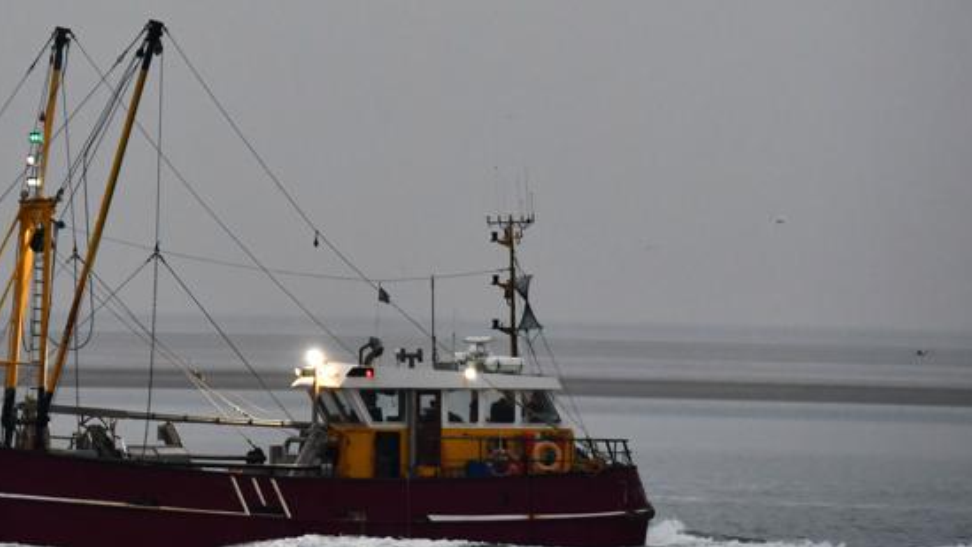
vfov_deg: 2.4
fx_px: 12889
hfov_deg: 4.3
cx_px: 250
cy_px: 105
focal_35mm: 500
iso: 800
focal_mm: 175
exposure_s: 1/200
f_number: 5.6
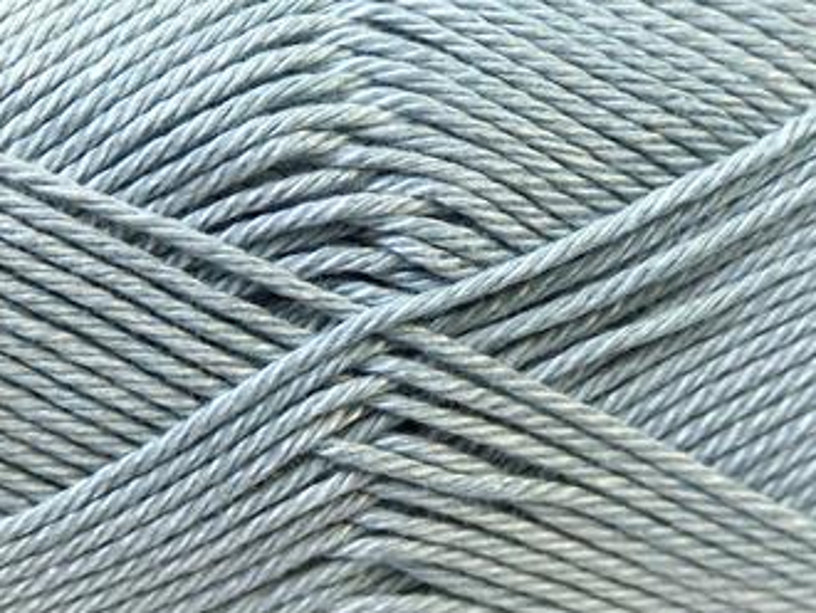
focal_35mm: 120
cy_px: 310
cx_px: 408
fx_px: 2831
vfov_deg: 12.4
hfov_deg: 16.4
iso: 200
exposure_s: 1/19.5
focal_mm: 20.29
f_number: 2.9
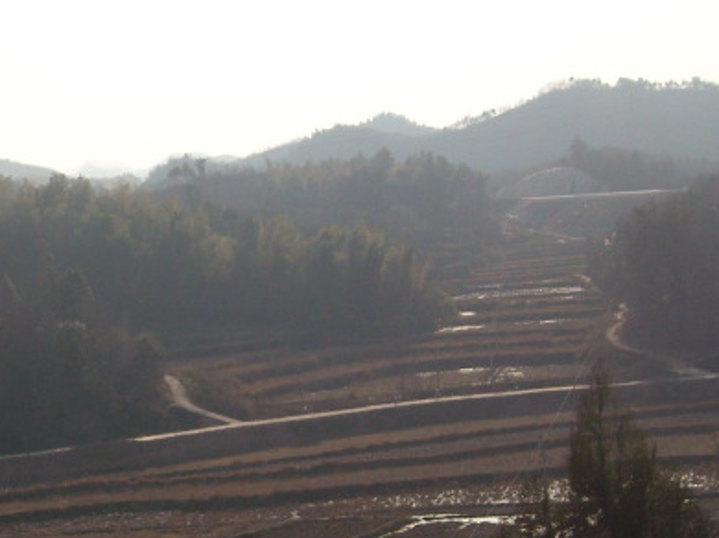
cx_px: 31
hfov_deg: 20.7
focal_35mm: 92
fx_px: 1910
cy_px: 359
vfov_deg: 16.0
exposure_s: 1/478
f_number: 5.6
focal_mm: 5.7
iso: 64
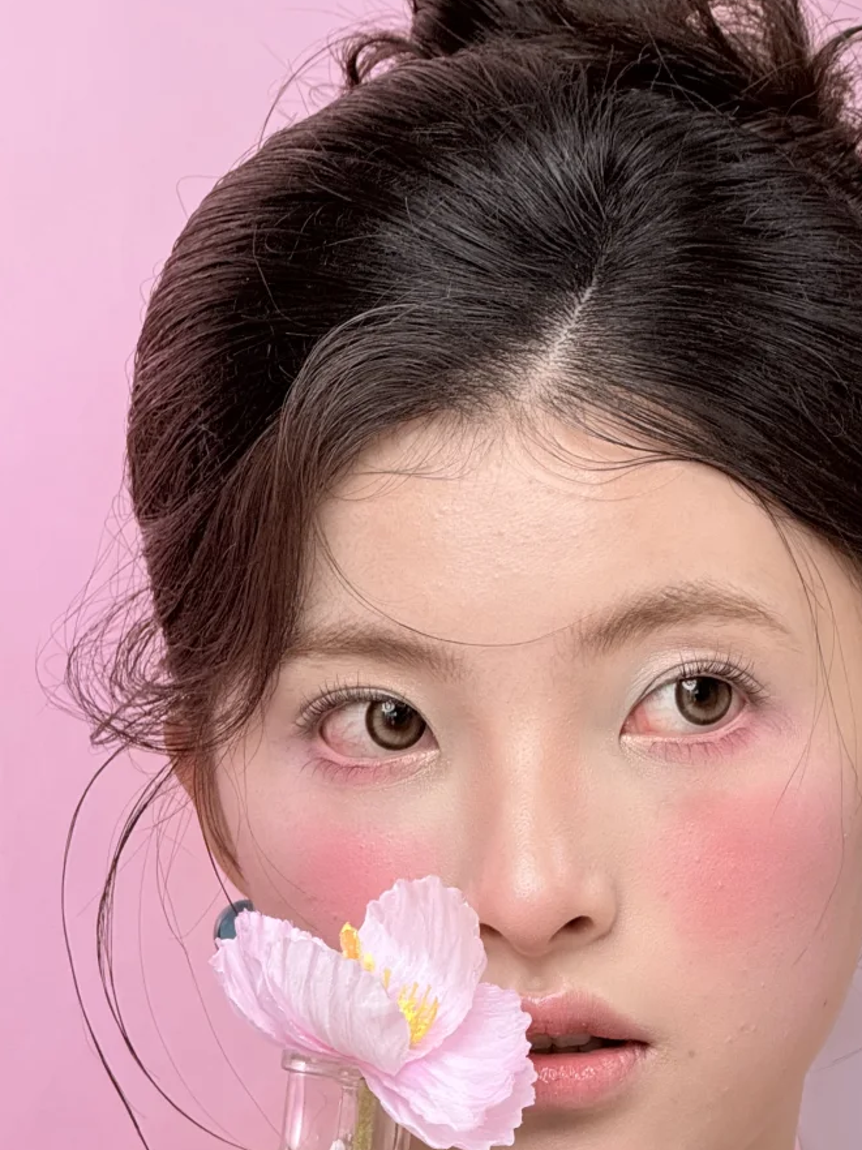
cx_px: 593
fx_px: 6511
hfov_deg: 7.6
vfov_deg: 10.1
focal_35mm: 196
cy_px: 632
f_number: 2.8
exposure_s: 1/99
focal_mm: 15.66
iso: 160
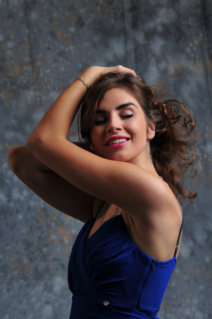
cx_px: 106
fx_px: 1129
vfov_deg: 16.1
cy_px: 160
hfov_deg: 10.7
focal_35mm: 128
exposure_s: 1/200
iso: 200
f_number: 8
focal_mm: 85
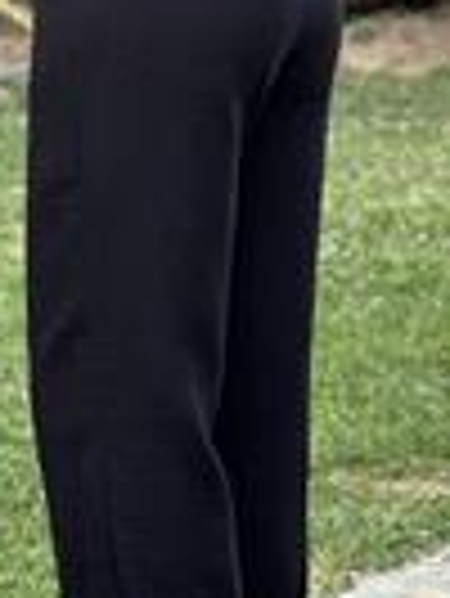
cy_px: -72
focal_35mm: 182
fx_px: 3150
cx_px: 216
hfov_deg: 8.2
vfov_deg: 10.7
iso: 80
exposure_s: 1/254
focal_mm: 6.86
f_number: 1.78
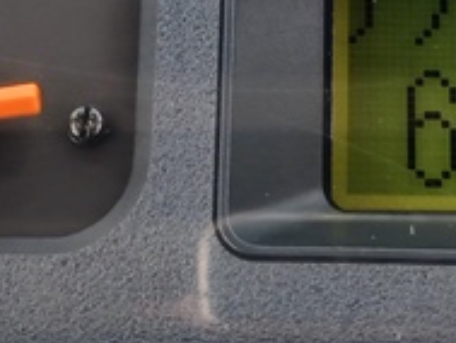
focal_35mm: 114
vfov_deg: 12.8
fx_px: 1503
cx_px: 323
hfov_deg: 17.2
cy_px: -39
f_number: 1.8
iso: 50
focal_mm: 4
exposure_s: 1/50
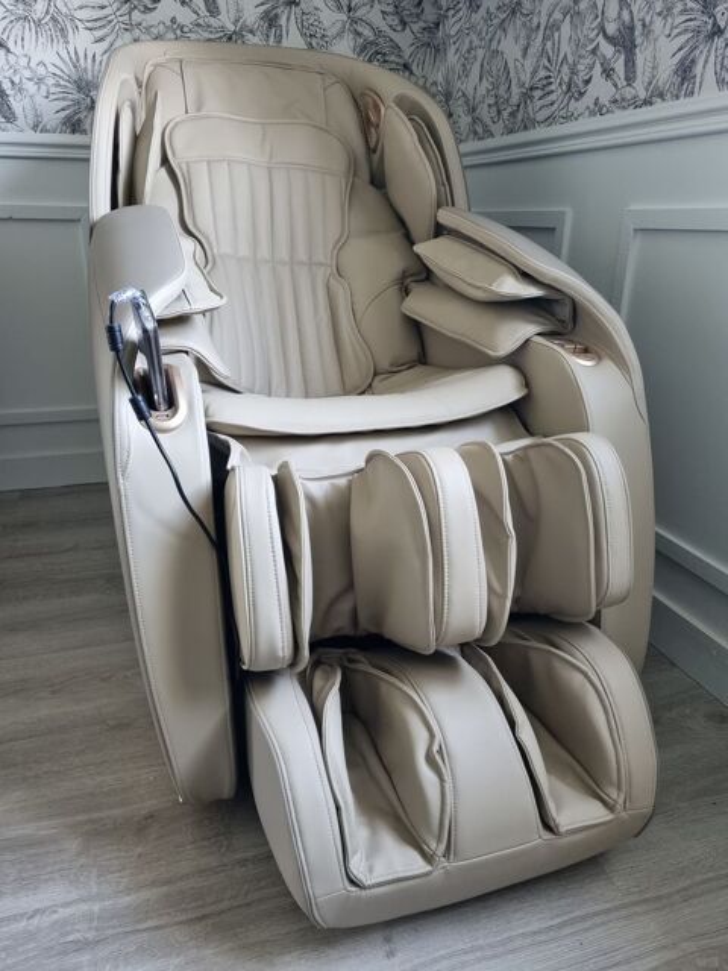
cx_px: 364
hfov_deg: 53.1
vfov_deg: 67.3
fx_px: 729
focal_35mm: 26
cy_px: 486
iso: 500
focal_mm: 5.4
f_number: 1.8
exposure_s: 1/40
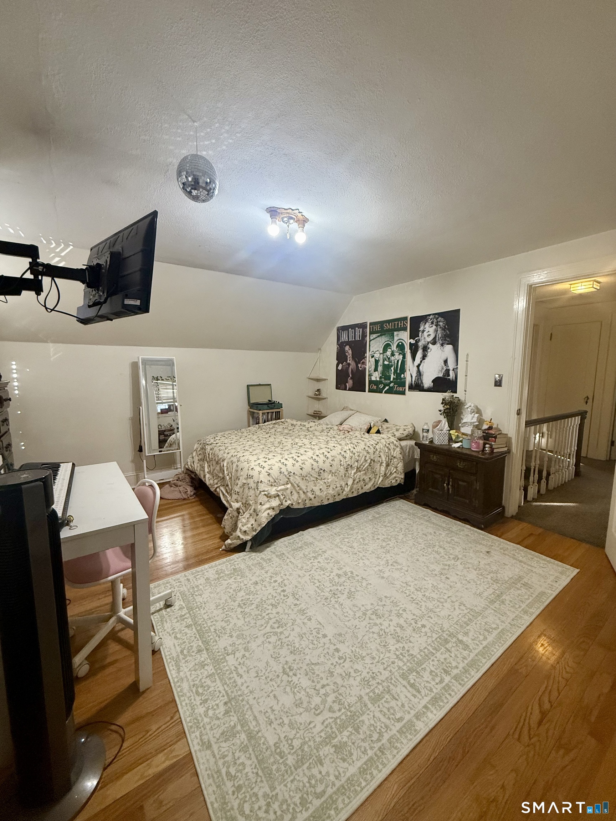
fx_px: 332
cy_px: 410
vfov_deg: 102.1
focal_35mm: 14
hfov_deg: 85.7
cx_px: 308
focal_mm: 2.22
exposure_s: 1/120
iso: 400
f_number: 2.2
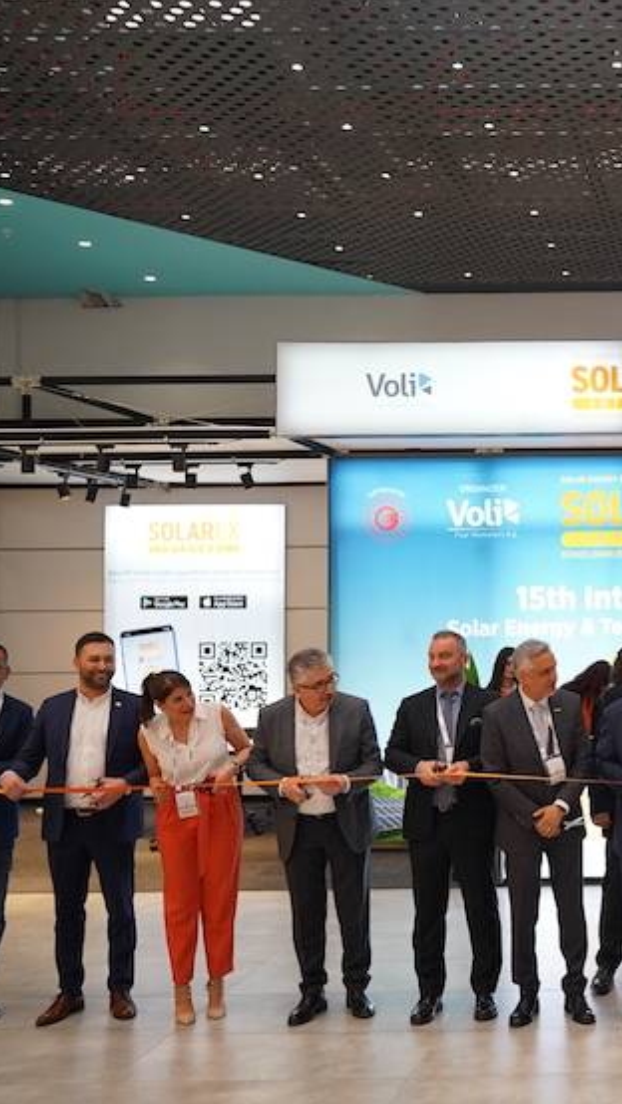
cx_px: 774
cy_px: 561
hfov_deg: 23.8
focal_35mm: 45
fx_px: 1318
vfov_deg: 45.5
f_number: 2.8
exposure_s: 1/160
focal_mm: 28
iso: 800
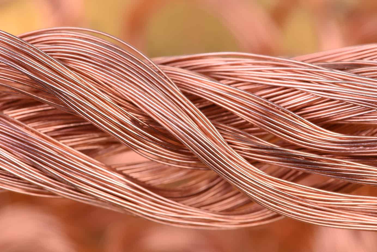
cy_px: 126
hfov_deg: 19.4
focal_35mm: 105
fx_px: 1100
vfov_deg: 13.1
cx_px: 188
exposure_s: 1/60
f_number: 25
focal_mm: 105
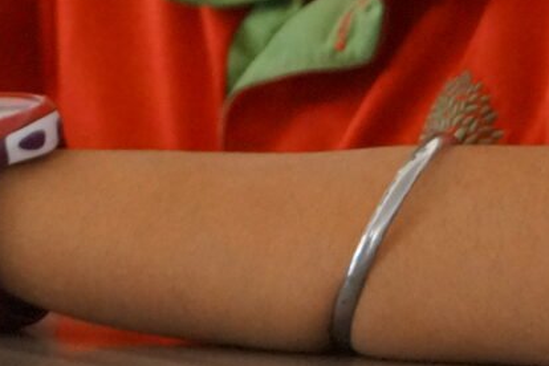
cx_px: -690
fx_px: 14151
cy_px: -448
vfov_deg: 1.5
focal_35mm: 928
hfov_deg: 2.2
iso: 3200
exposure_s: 1/200
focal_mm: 150
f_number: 4.5
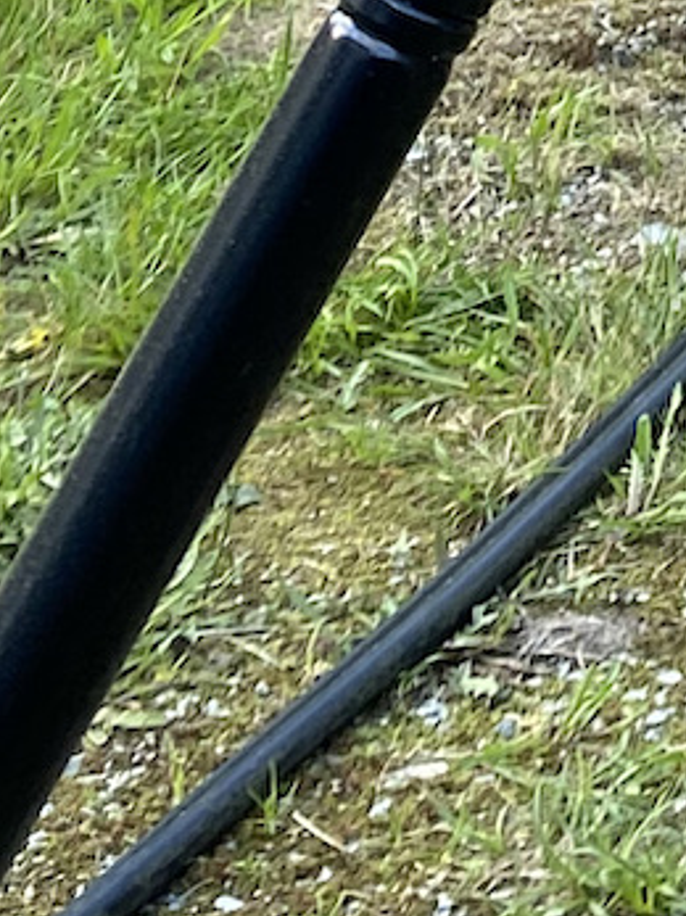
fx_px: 3966
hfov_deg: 8.8
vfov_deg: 10.7
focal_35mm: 150
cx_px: 1747
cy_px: -1460
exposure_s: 1/121
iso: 40
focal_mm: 4.25
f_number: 1.8
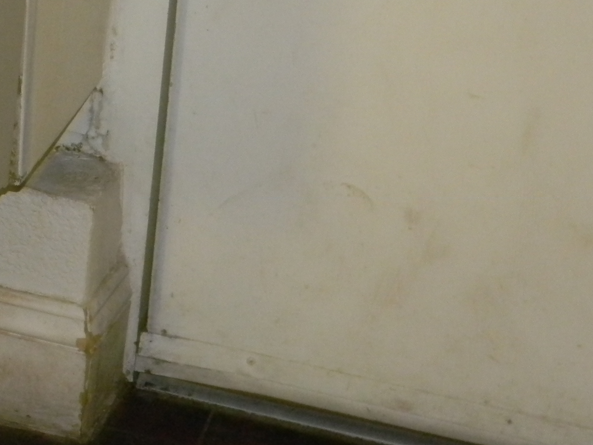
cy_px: 196
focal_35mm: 136
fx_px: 2330
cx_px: 35
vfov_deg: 10.9
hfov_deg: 14.3
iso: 400
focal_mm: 12.2
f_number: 4.3
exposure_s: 1/4
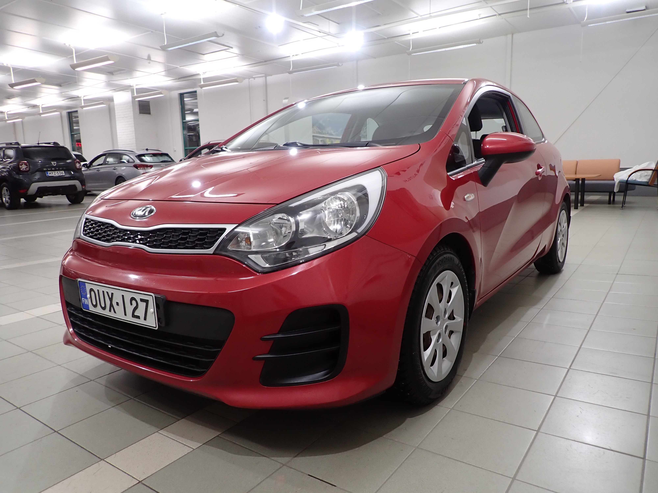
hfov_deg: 69.4
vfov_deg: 54.9
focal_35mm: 25
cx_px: 329
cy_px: 246
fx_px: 475
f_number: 2
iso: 160
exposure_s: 1/60
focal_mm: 4.5
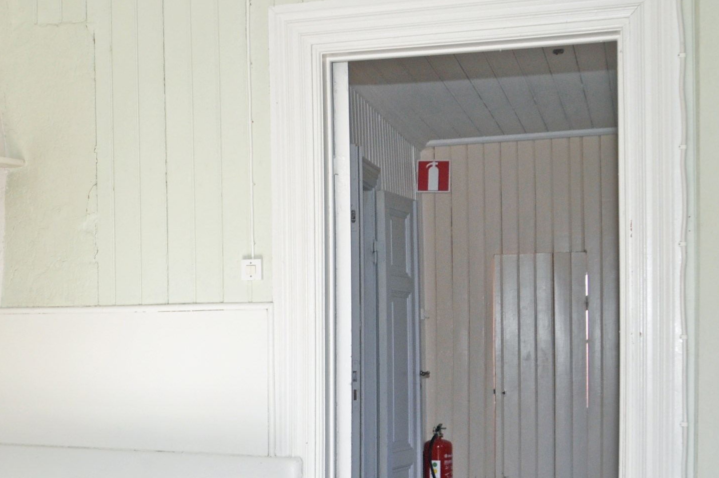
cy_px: 346
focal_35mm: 61
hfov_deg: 30.2
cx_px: -29
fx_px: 1217
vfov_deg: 22.0
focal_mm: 18
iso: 280
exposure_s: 1/125
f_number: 5.6
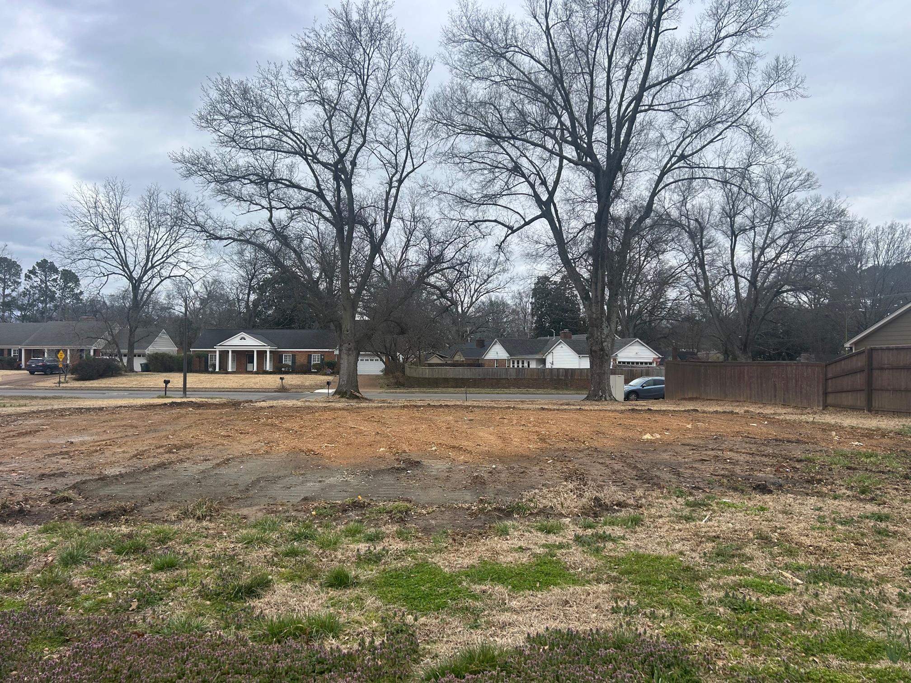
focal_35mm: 26
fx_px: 684
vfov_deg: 53.1
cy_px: 342
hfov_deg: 67.3
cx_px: 456
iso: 50
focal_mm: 5.7
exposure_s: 1/2632
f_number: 1.5
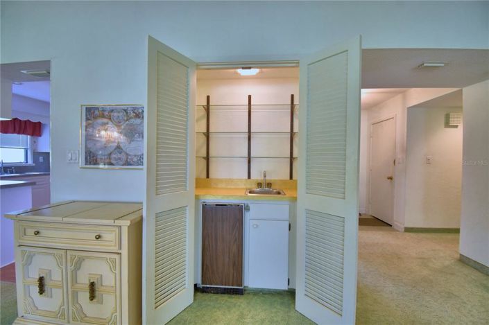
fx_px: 204
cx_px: 244
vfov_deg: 77.2
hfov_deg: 100.4
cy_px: 162
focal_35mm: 15
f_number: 4.5
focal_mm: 10
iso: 400
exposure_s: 1/40
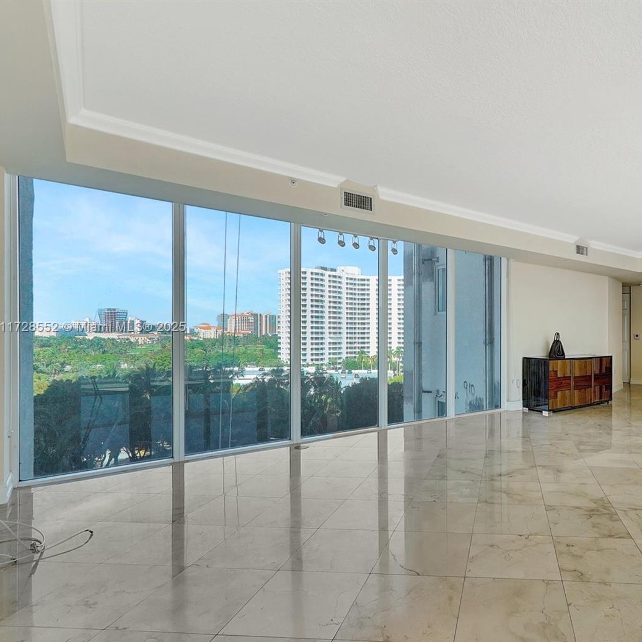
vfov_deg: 70.5
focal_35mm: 22
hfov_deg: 66.0
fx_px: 454
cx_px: 483
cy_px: 328
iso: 640
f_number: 13
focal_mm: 16.5
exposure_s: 1/60
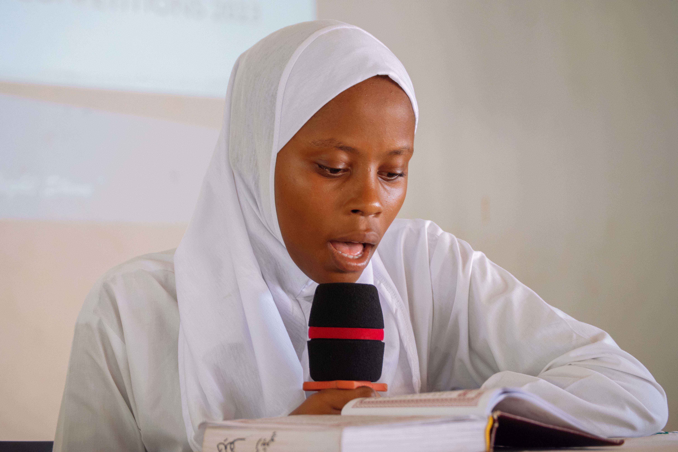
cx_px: 339
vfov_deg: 16.6
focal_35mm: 82
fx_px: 1554
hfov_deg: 24.6
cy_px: 226
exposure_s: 1/40
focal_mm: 55
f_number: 4.5
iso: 800
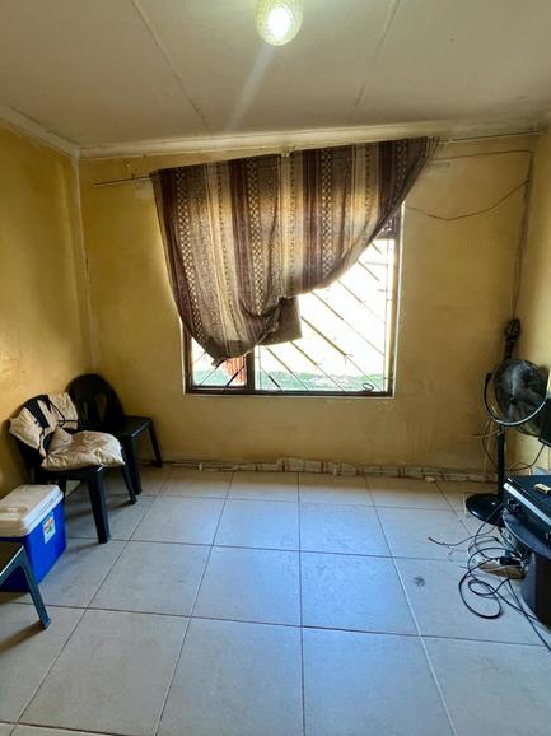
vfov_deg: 87.7
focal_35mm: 18
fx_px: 382
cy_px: 355
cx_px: 243
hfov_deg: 71.3
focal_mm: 1.57
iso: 160
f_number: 1.8
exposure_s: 1/99
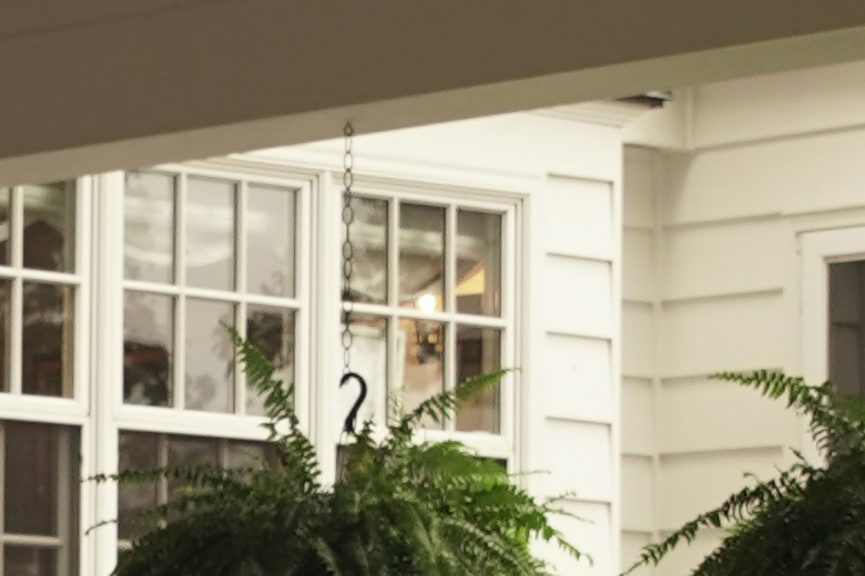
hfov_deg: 8.3
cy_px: 682
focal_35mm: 246
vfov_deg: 5.6
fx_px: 5910
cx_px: 12
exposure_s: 1/125
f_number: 4.5
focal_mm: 32
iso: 320
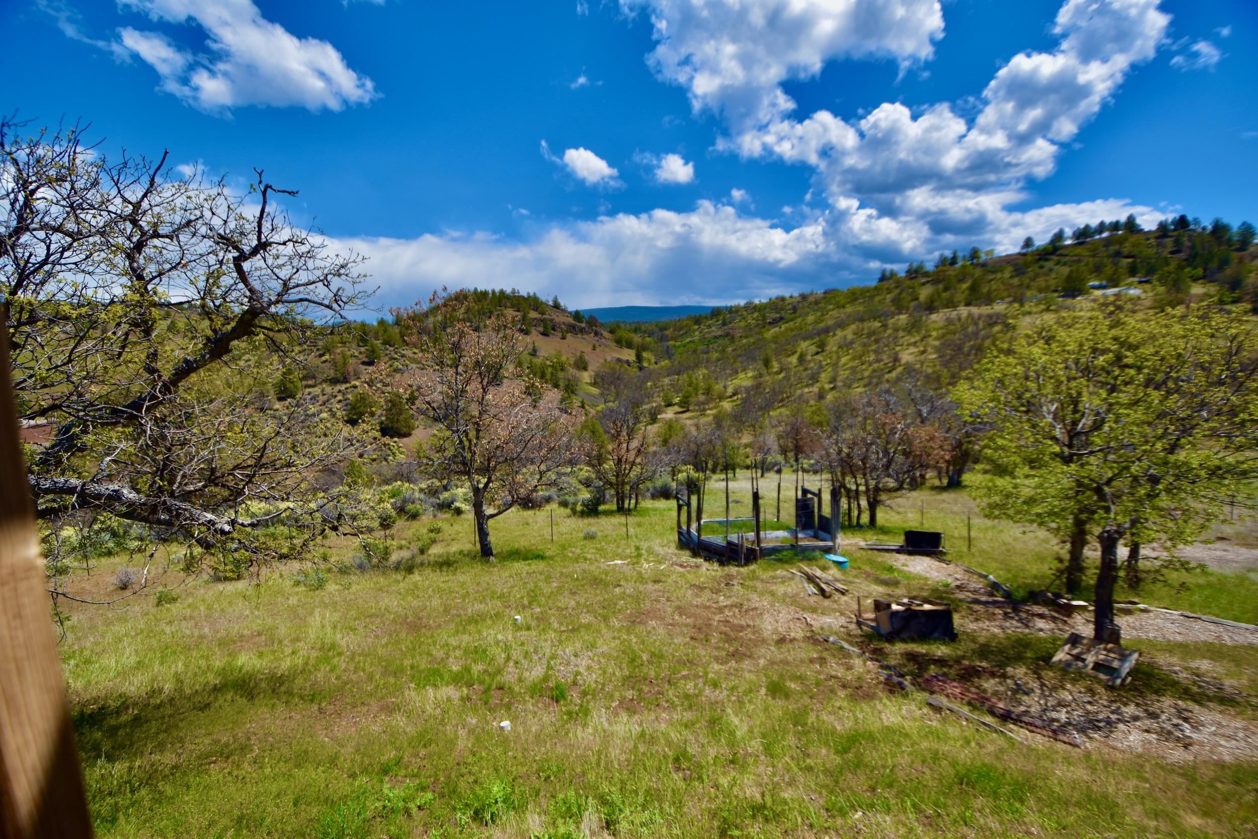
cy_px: 420
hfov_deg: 100.4
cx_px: 629
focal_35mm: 15
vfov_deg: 77.3
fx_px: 524
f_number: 3.5
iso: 125
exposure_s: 1/2000
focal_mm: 10
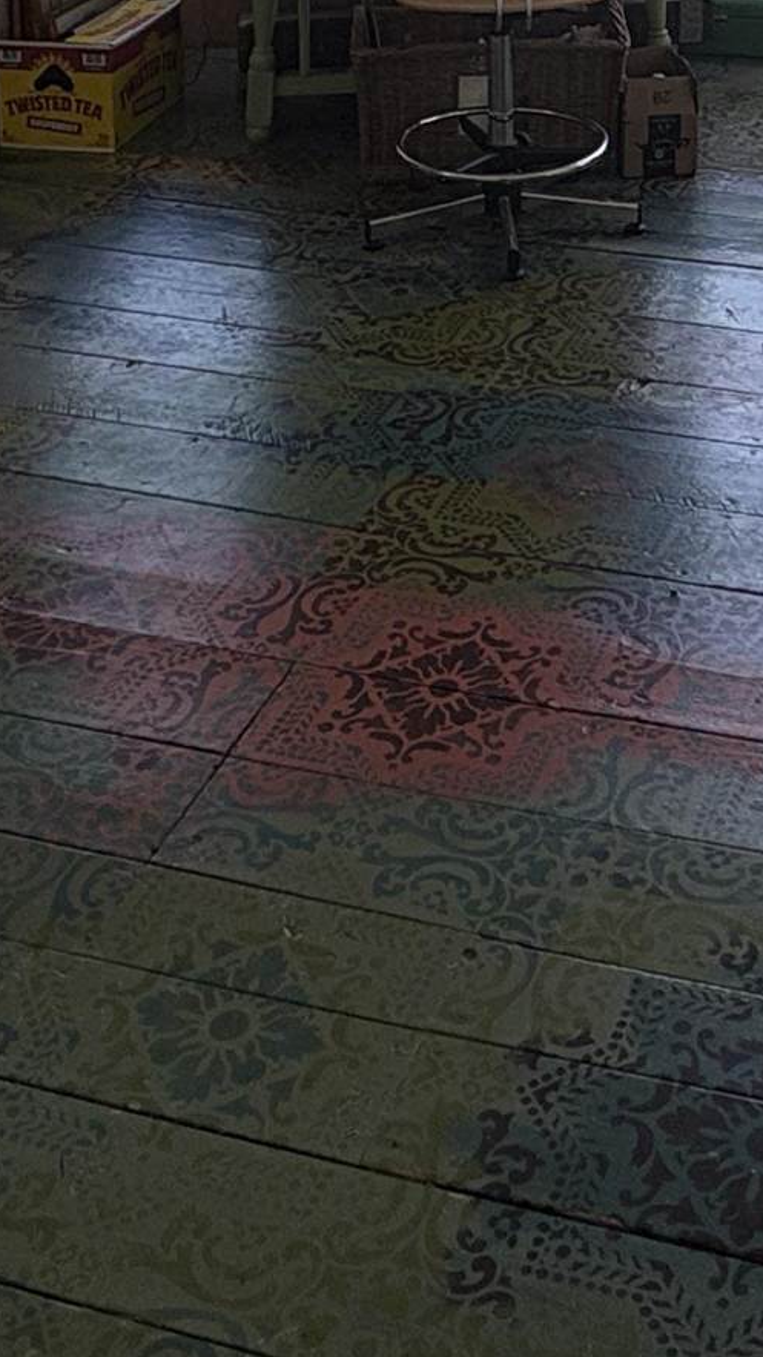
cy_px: -249
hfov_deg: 22.0
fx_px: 1907
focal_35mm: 53
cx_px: 703
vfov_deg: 32.7
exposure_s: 1/324
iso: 64
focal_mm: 2.22
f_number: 2.2
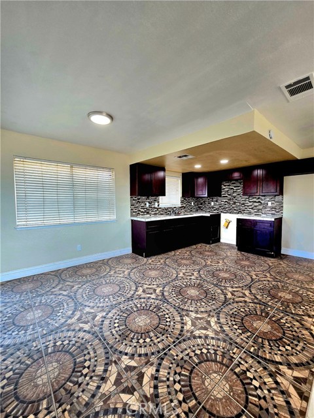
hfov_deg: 89.9
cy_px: 209
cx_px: 157
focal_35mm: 13
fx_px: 157
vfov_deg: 106.2
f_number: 2.2
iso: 64
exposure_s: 1/60.2
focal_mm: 2.2
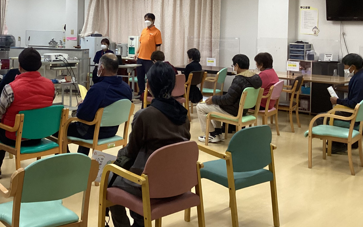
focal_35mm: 50
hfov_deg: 39.7
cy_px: 35
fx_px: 495
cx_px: 114
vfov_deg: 25.3
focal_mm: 3.3
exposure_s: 1/60
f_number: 2.4
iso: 250
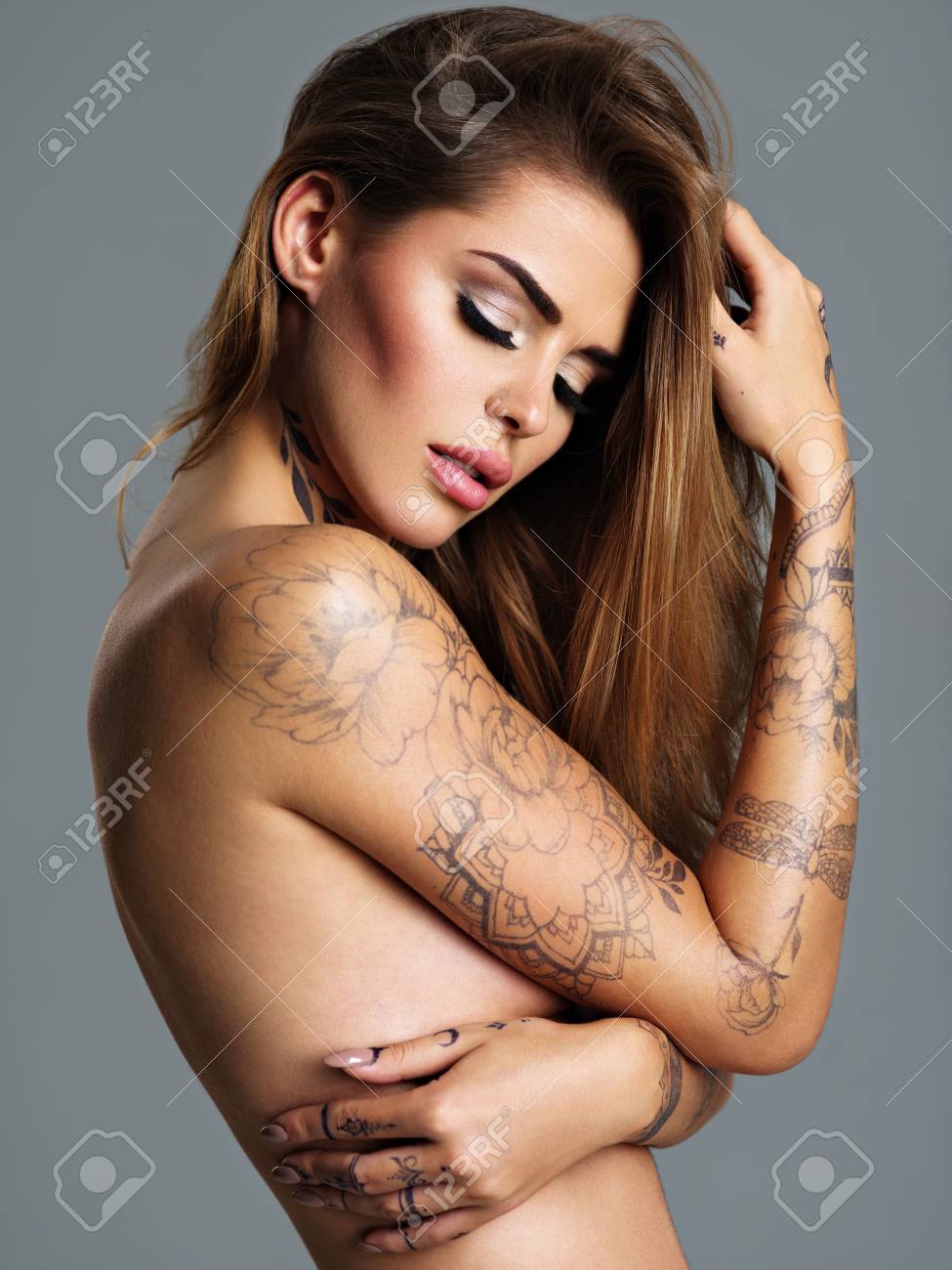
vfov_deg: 20.9
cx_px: 476
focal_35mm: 94
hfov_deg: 15.7
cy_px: 635
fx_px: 3447
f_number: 6.3
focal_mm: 120
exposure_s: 1/125
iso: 100
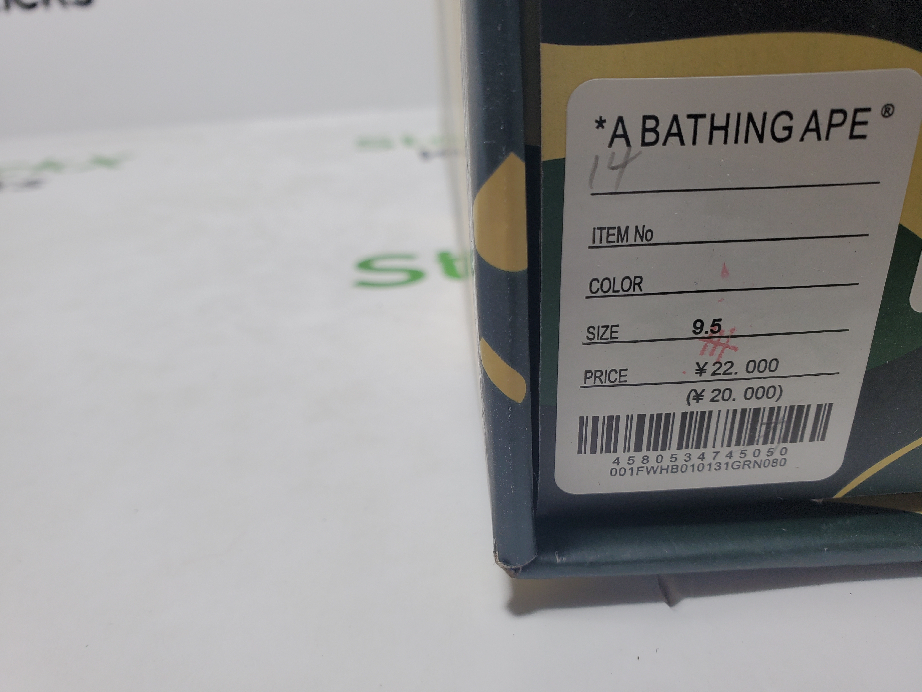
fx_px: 693
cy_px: 346
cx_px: 461
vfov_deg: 53.1
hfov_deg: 67.3
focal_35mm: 26
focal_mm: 4.3
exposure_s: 1/300
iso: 50
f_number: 2.4
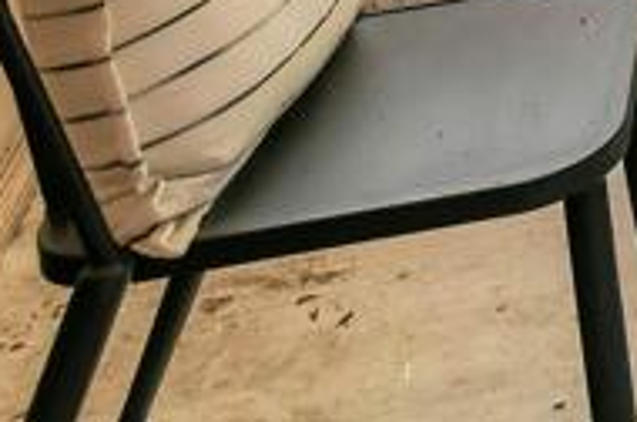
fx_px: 1431
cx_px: 1140
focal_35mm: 81
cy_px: -718
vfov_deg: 11.9
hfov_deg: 19.2
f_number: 5
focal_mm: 10
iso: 500
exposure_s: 1/100
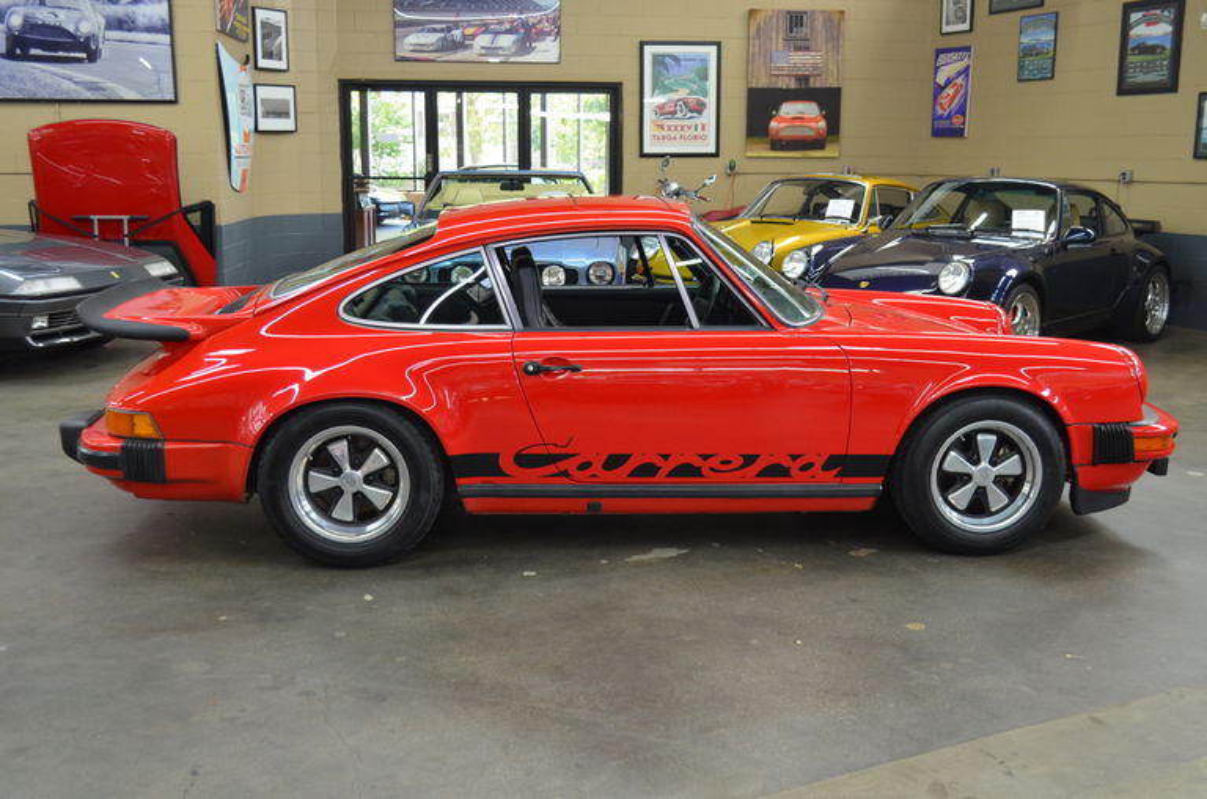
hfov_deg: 53.2
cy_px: 400
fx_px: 1204
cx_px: 604
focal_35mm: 36
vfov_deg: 36.7
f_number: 4
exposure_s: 1/60
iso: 800
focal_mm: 24
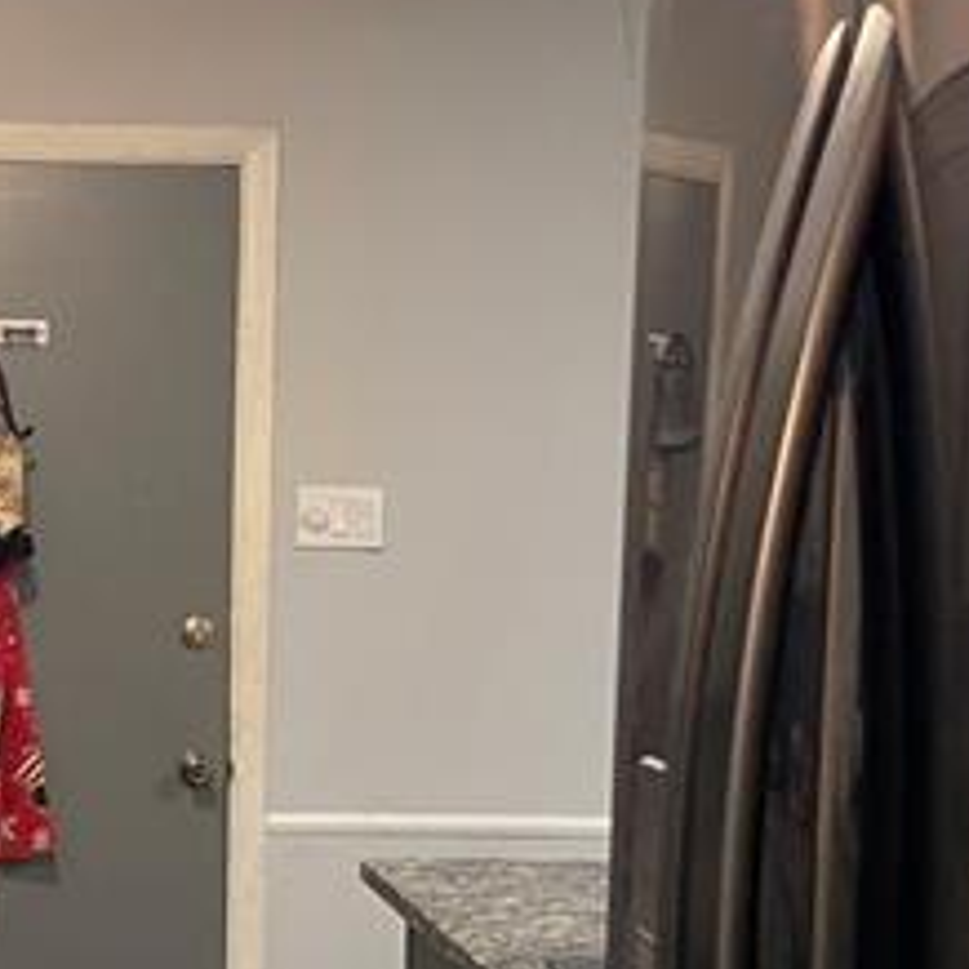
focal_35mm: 78
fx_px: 2470
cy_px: 649
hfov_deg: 21.6
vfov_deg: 22.1
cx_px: 44
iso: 400
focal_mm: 5.1
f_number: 1.6
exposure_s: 1/40
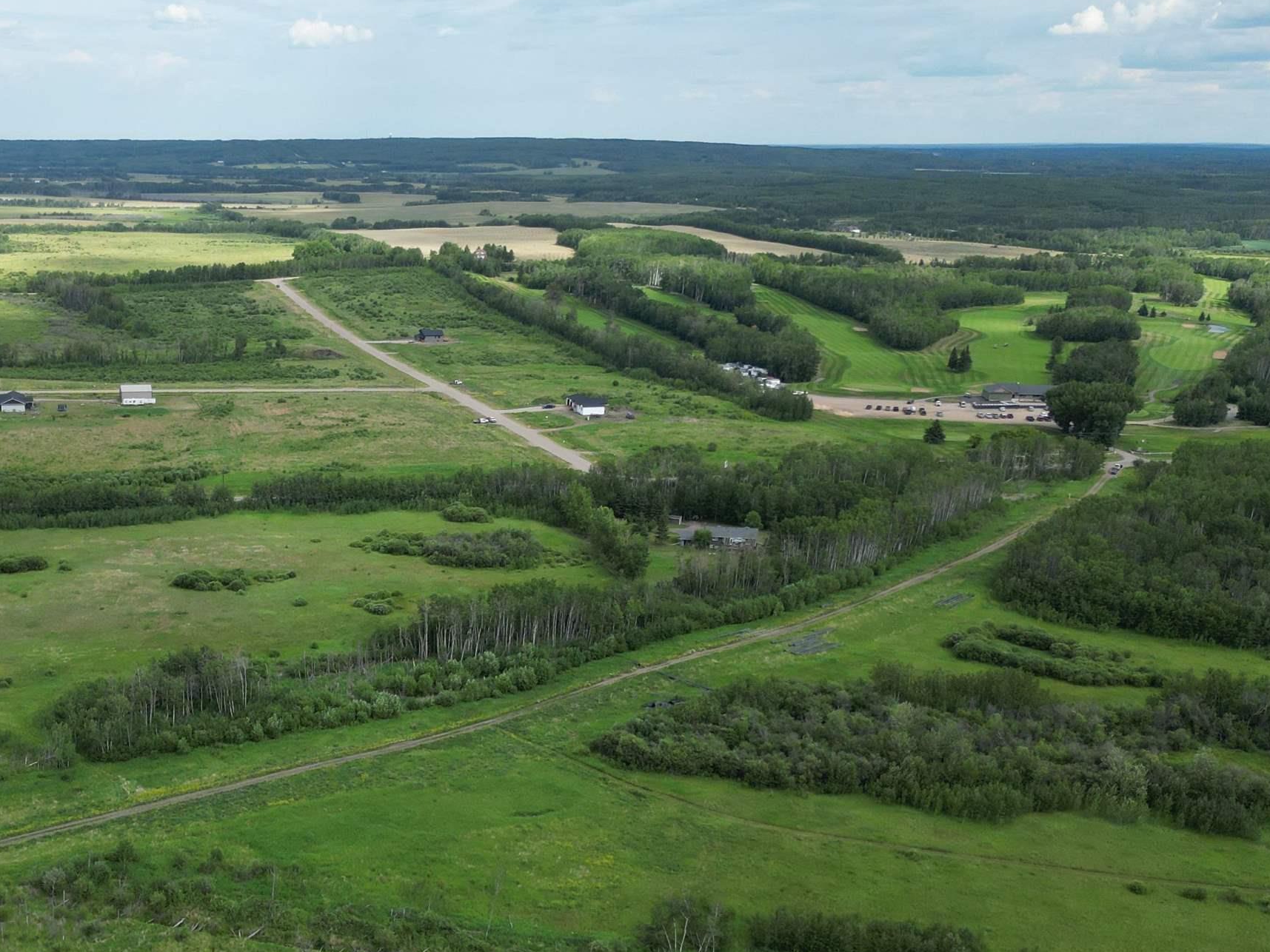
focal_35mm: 43
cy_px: 675
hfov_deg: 42.5
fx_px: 1577
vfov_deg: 33.1
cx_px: 318
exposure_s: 1/2500
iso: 130
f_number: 1.7
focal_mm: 6.72
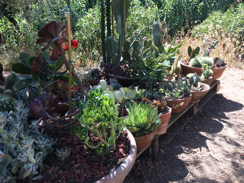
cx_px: 122
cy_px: 92
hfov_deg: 61.7
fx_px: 204
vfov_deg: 48.2
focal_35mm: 29
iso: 32
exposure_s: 1/308
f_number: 2.2
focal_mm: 4.15
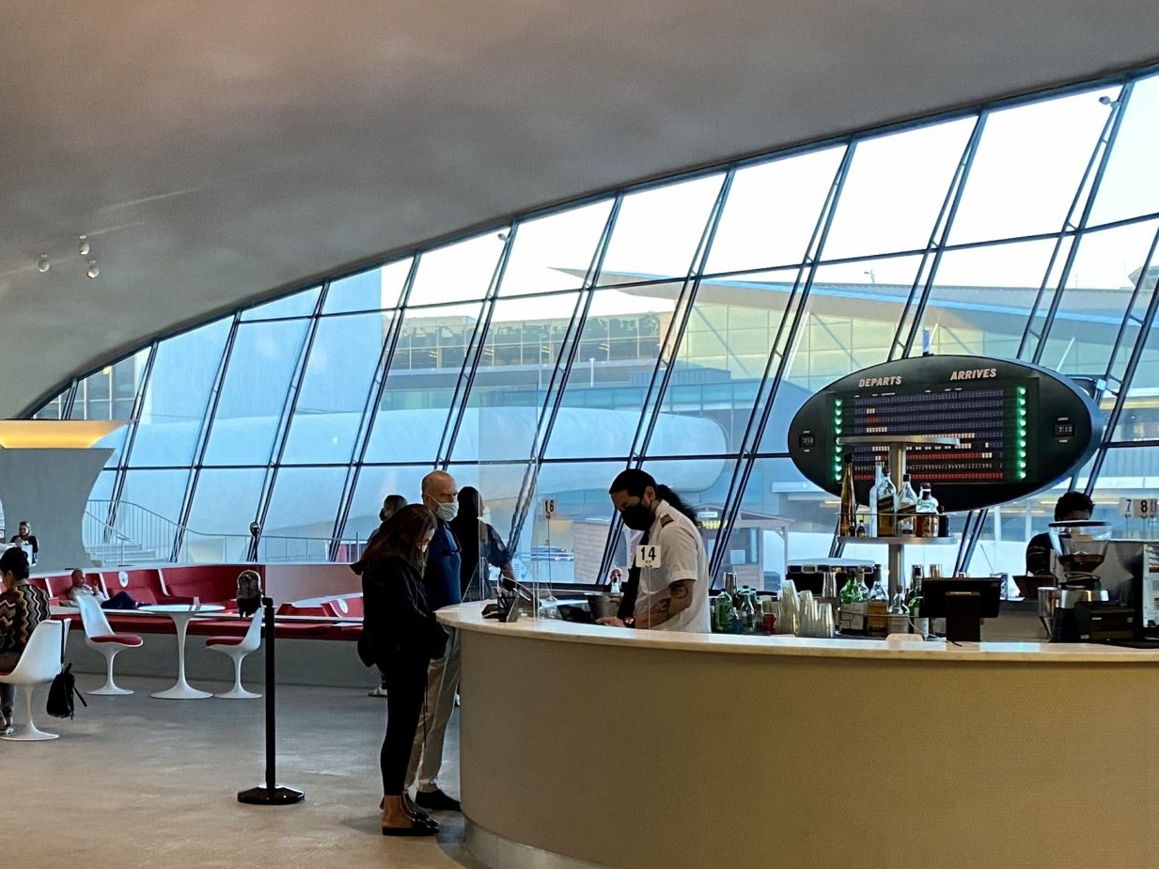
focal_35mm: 54
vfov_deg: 26.9
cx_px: 238
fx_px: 1807
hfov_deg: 34.5
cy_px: 546
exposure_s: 1/60
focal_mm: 4.25
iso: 125
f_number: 1.8
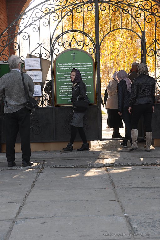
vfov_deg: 19.5
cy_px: 120
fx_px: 702
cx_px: 80
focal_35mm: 105
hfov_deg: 13.0
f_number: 8
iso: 400
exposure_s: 1/320
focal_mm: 70
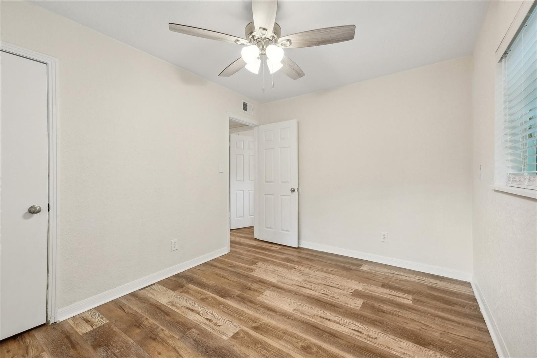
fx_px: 218
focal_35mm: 15
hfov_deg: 101.9
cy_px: 179
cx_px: 268
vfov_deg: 78.8
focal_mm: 14.6
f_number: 8
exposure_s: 1/10
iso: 400
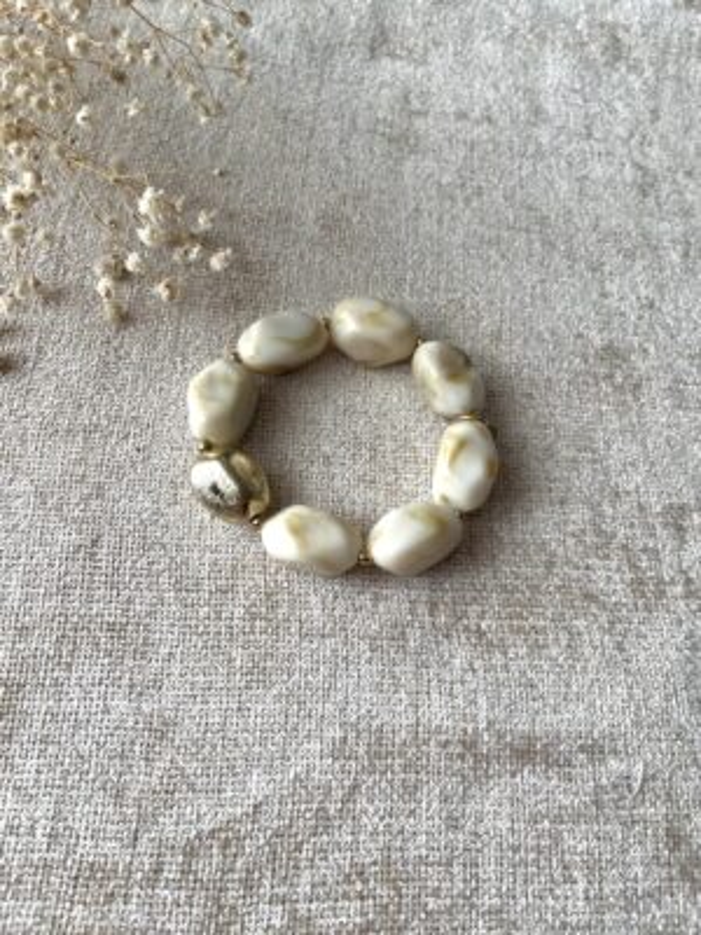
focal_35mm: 26
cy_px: 468
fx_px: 702
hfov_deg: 53.1
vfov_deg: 67.3
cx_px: 350
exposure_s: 1/121
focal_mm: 5.1
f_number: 1.6
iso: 80
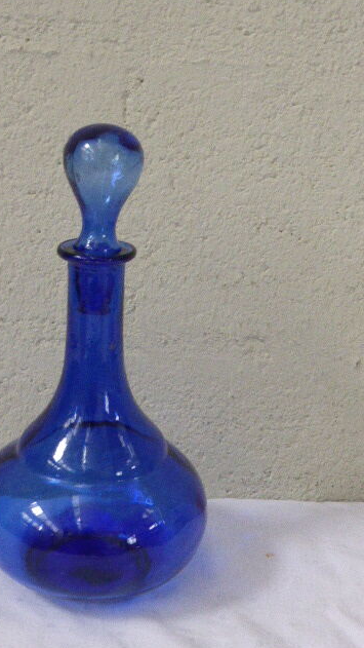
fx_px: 1081
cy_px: 323
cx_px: 134
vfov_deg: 33.3
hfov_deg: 19.1
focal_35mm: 63
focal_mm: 9.7
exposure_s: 1/60
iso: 800
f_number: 4.6
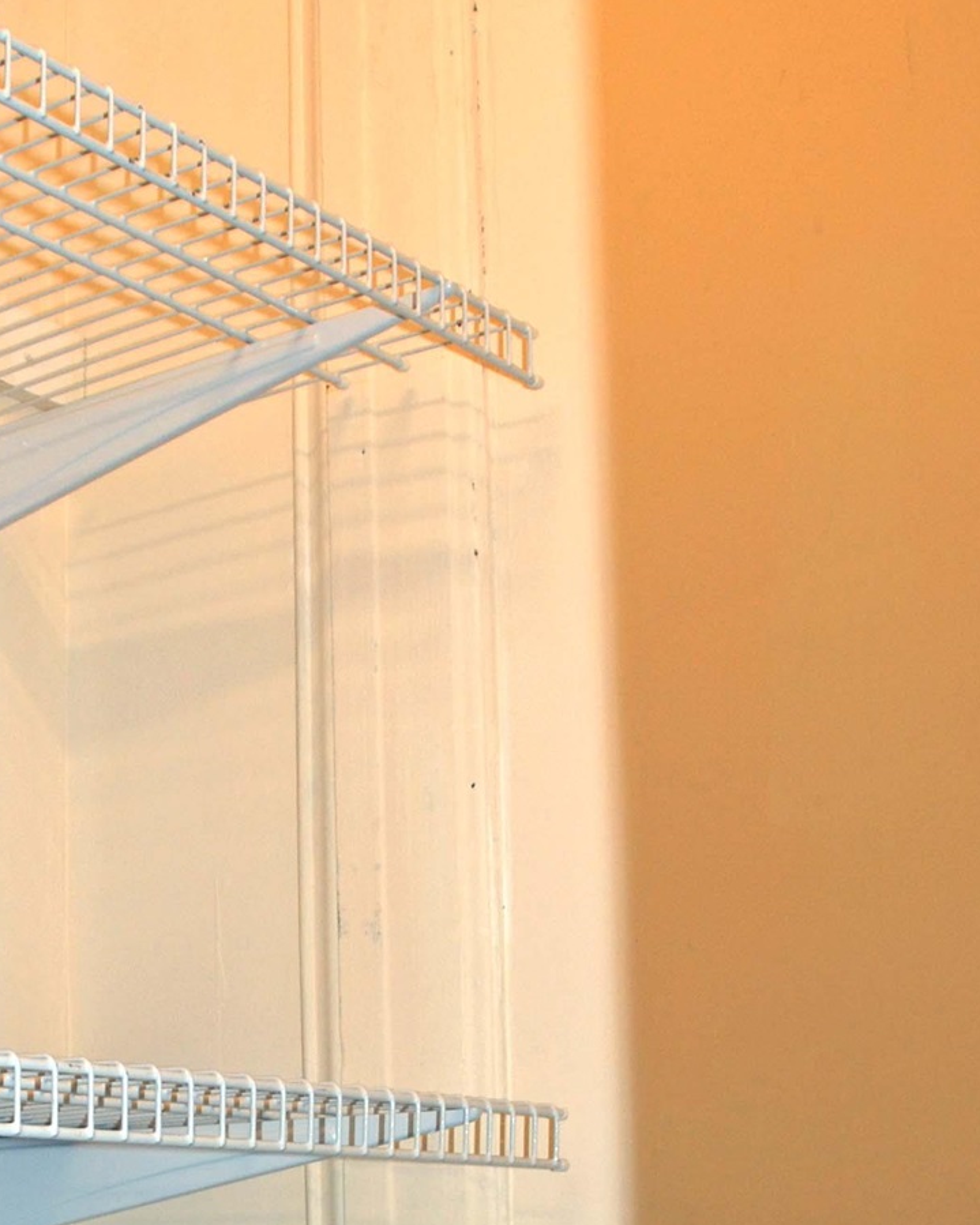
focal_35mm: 65
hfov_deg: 23.2
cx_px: 206
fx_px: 2357
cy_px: 1145
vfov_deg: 27.9
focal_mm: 18
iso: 200
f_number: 3.5
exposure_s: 1/60
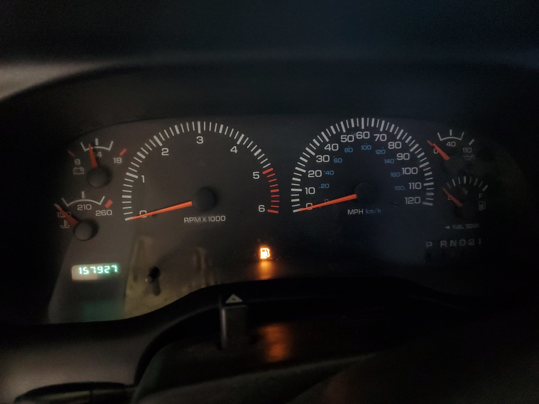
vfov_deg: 53.1
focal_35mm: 26
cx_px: 270
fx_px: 405
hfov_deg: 67.3
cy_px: 202
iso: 327
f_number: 1.5
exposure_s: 1/30
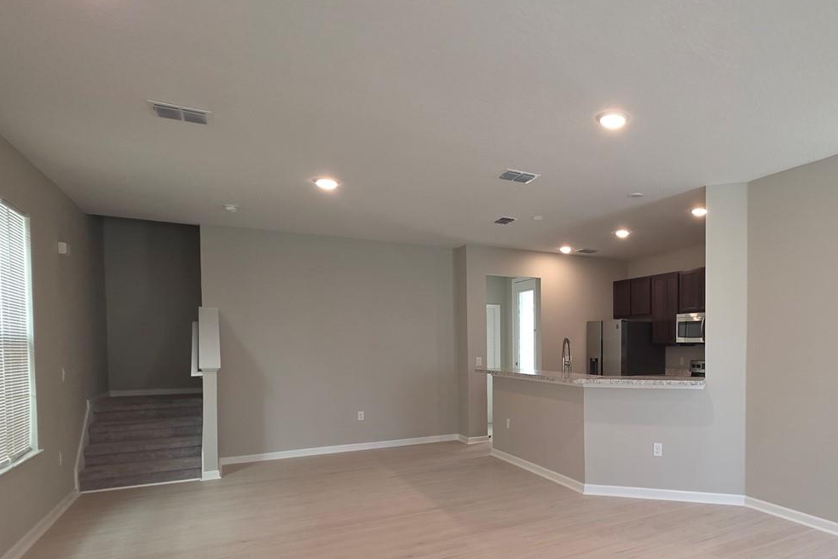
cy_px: 356
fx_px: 512
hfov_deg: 74.9
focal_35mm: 22
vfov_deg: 56.4
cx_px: 590
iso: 160
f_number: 1.9
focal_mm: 2.2
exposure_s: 1/120
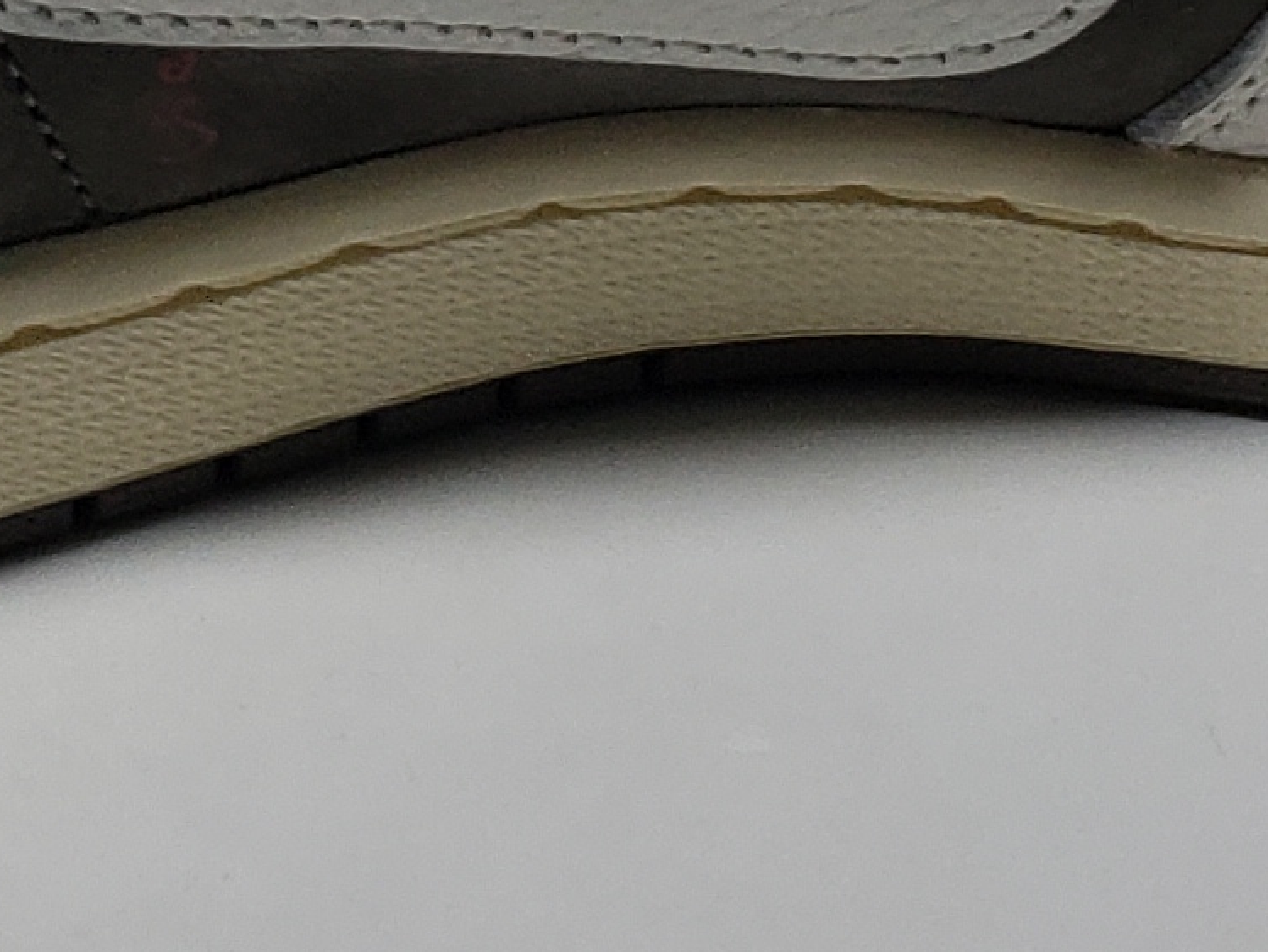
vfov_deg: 9.4
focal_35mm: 140
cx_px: 411
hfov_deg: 14.1
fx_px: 5129
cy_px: -1409
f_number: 1.5
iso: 50
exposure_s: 1/548
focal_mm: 4.3
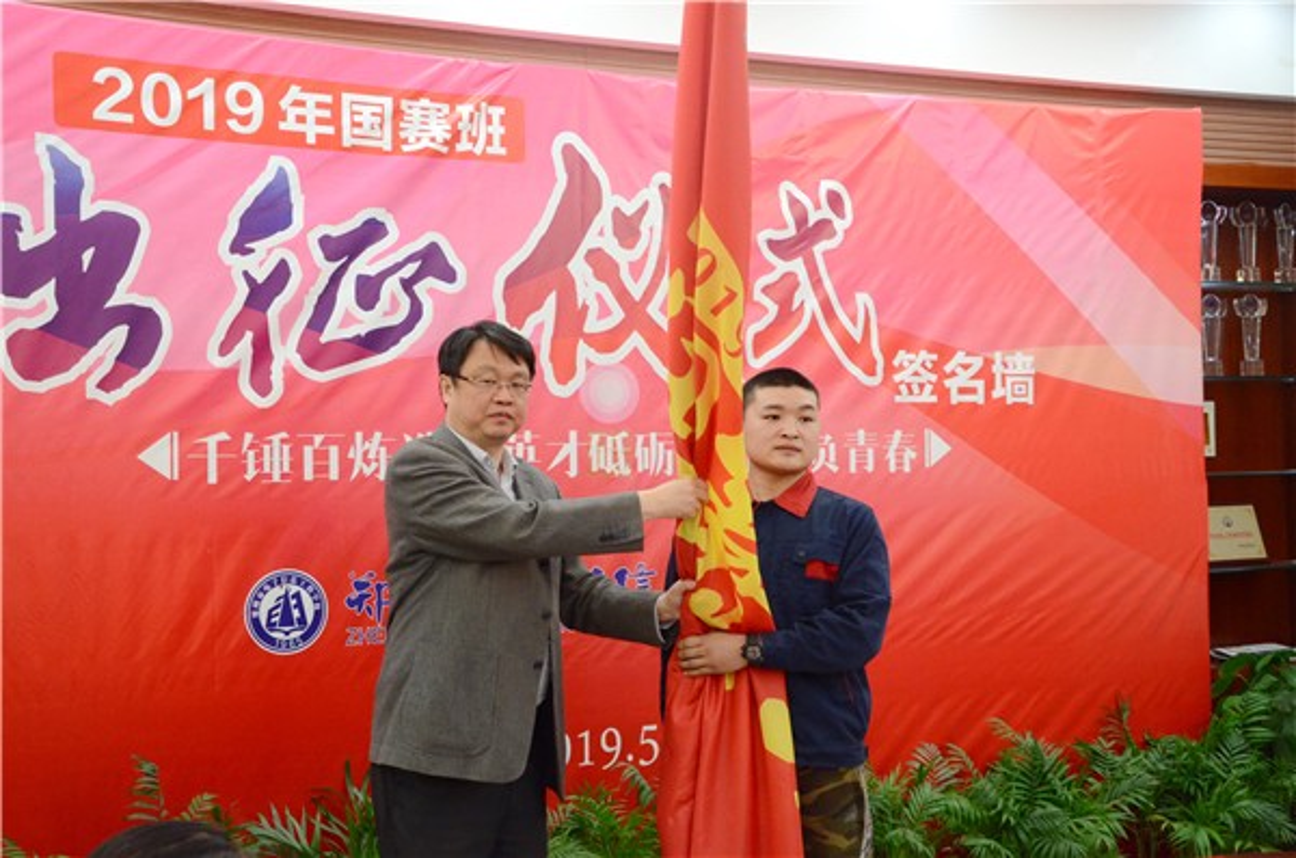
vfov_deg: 26.3
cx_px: 648
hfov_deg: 39.0
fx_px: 1832
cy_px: 429
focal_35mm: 51
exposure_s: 1/50
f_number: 6.3
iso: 2000
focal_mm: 34
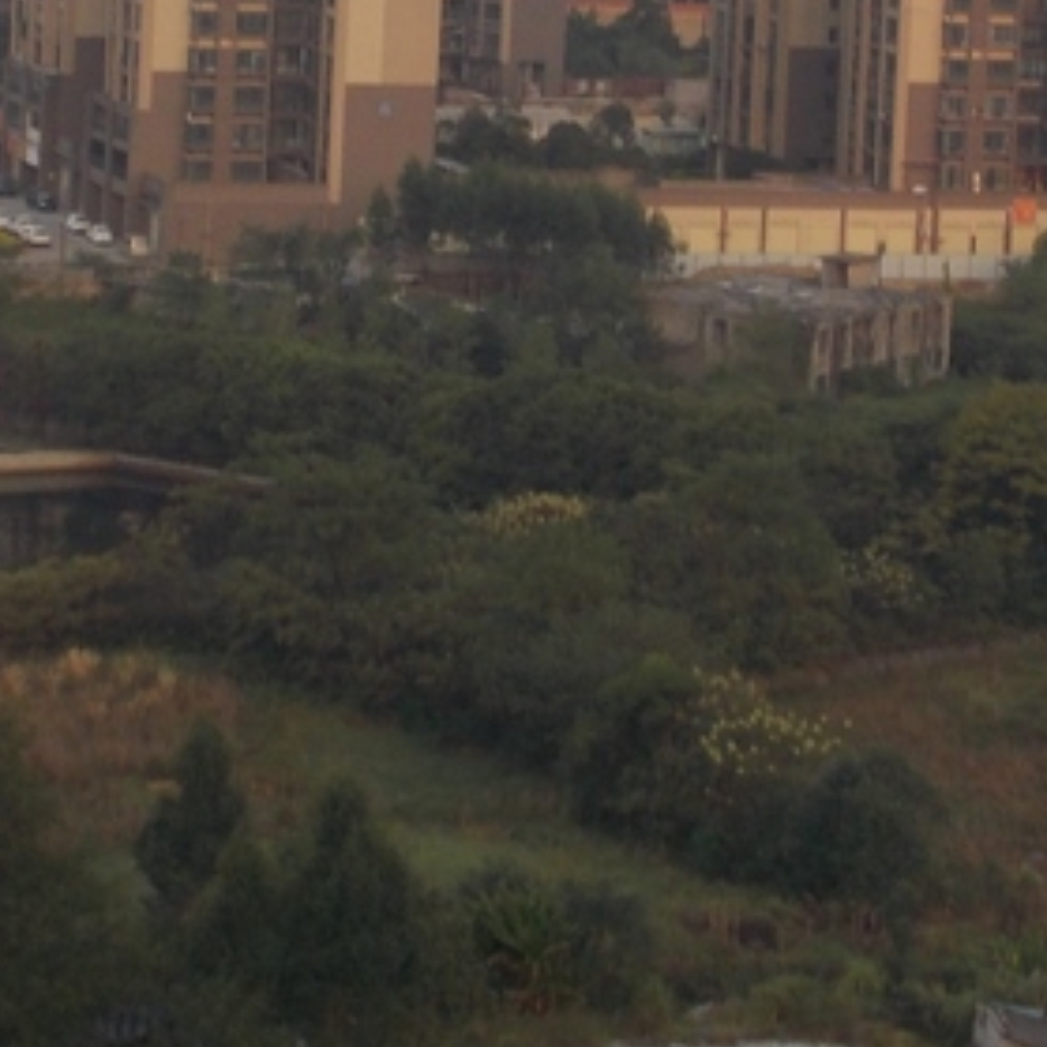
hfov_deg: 10.8
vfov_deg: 10.6
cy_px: -139
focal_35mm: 162
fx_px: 5544
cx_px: 488
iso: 80
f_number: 4.5
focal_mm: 9
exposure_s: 1/60
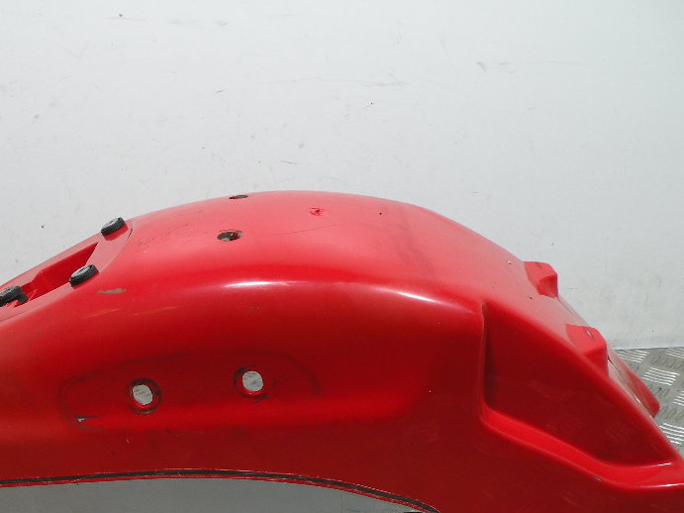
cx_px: 222
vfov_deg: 35.2
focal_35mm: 40
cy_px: 379
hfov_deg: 46.0
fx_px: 790
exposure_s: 1/95
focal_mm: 4.7
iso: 77
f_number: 2.8
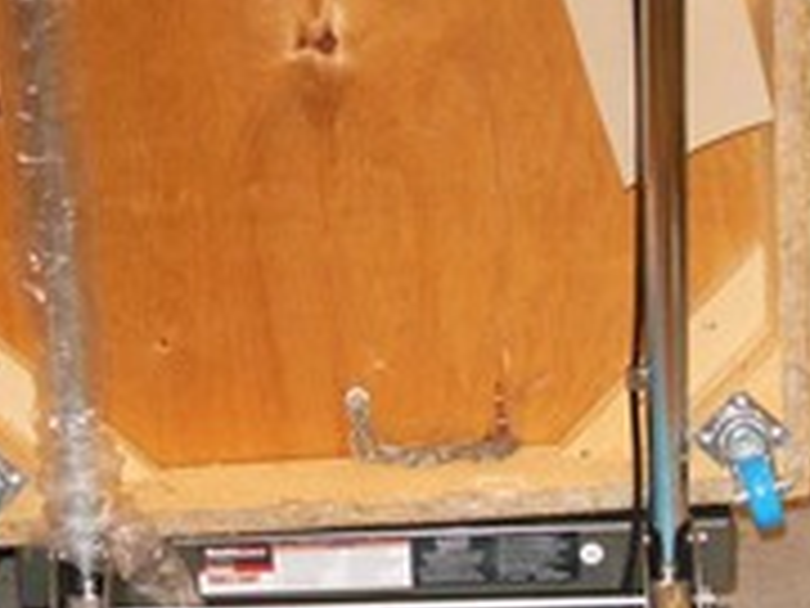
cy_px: 158
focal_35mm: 107
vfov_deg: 13.8
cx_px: 333
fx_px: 2504
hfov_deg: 18.4
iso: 1000
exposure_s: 1/30
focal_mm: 7.7
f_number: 3.8
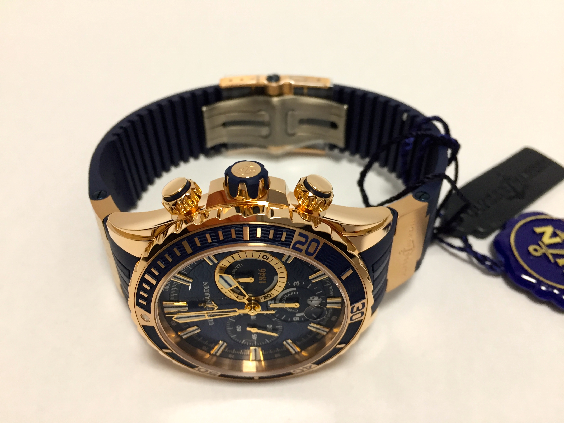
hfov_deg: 61.7
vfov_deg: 48.2
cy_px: 212
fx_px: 472
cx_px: 282
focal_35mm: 29
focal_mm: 4.15
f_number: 2.2
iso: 100
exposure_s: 1/33
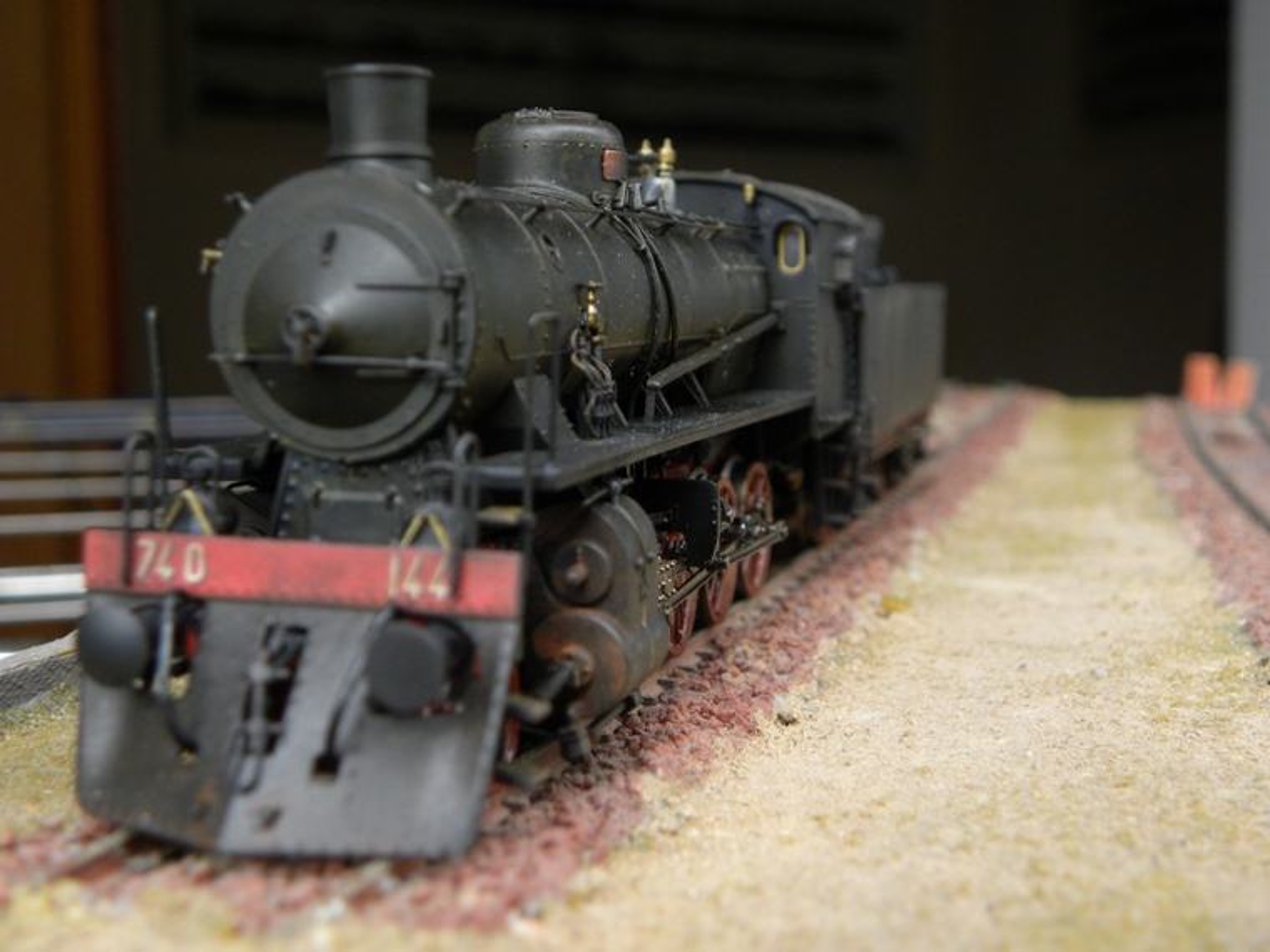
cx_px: 635
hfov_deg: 36.8
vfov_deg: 28.0
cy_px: 476
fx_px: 1908
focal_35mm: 52
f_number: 3.5
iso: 174
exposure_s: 1/60
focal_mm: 9.2
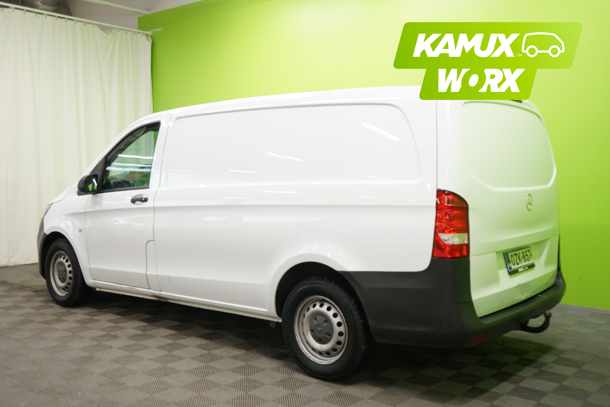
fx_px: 593
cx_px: 305
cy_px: 204
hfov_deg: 54.4
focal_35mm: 35
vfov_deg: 37.9
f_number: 5
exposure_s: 1/50
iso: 800
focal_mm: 35
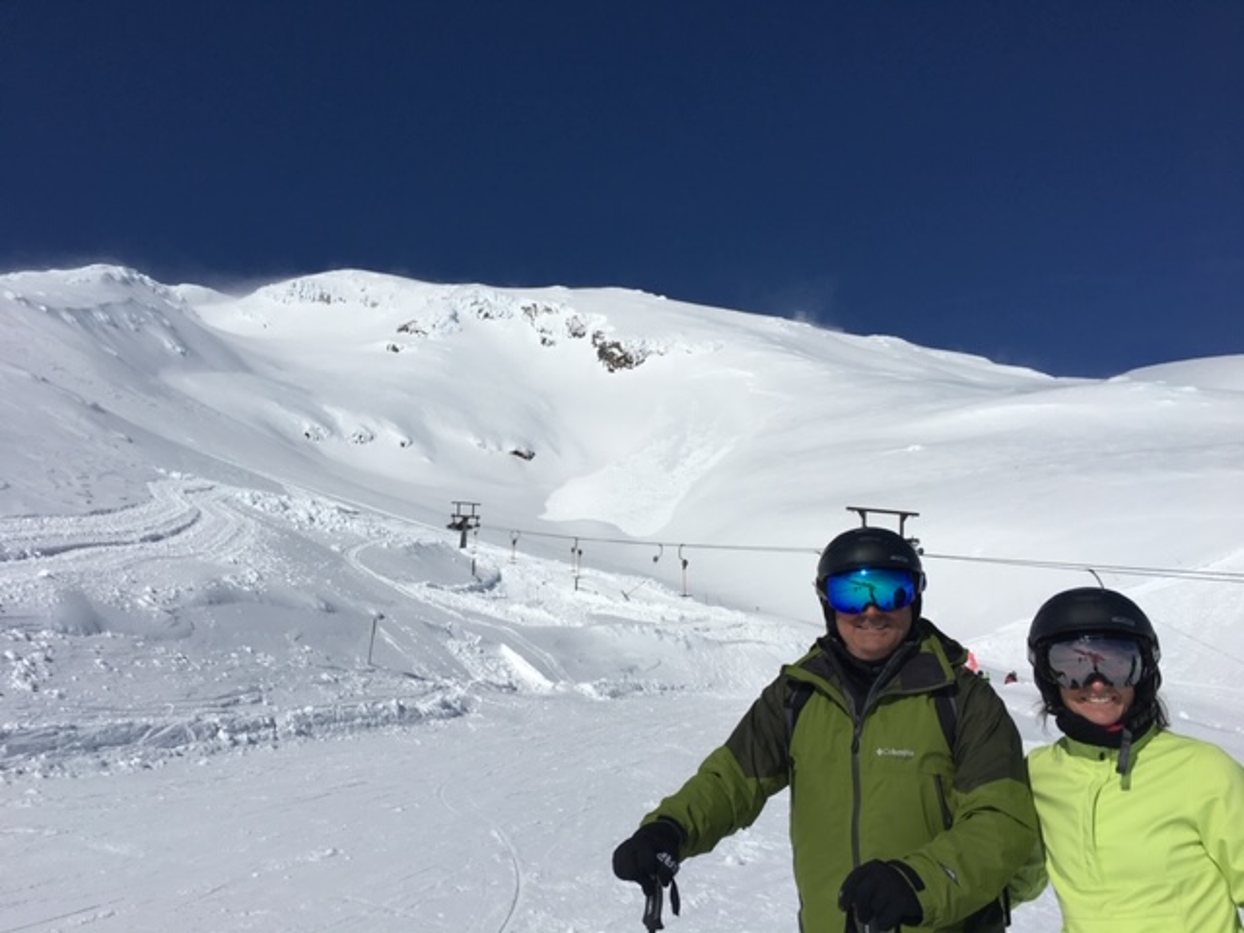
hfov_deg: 61.7
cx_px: 622
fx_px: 1042
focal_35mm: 29
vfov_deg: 48.2
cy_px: 466
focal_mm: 4.15
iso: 25
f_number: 2.2
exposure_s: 1/8547
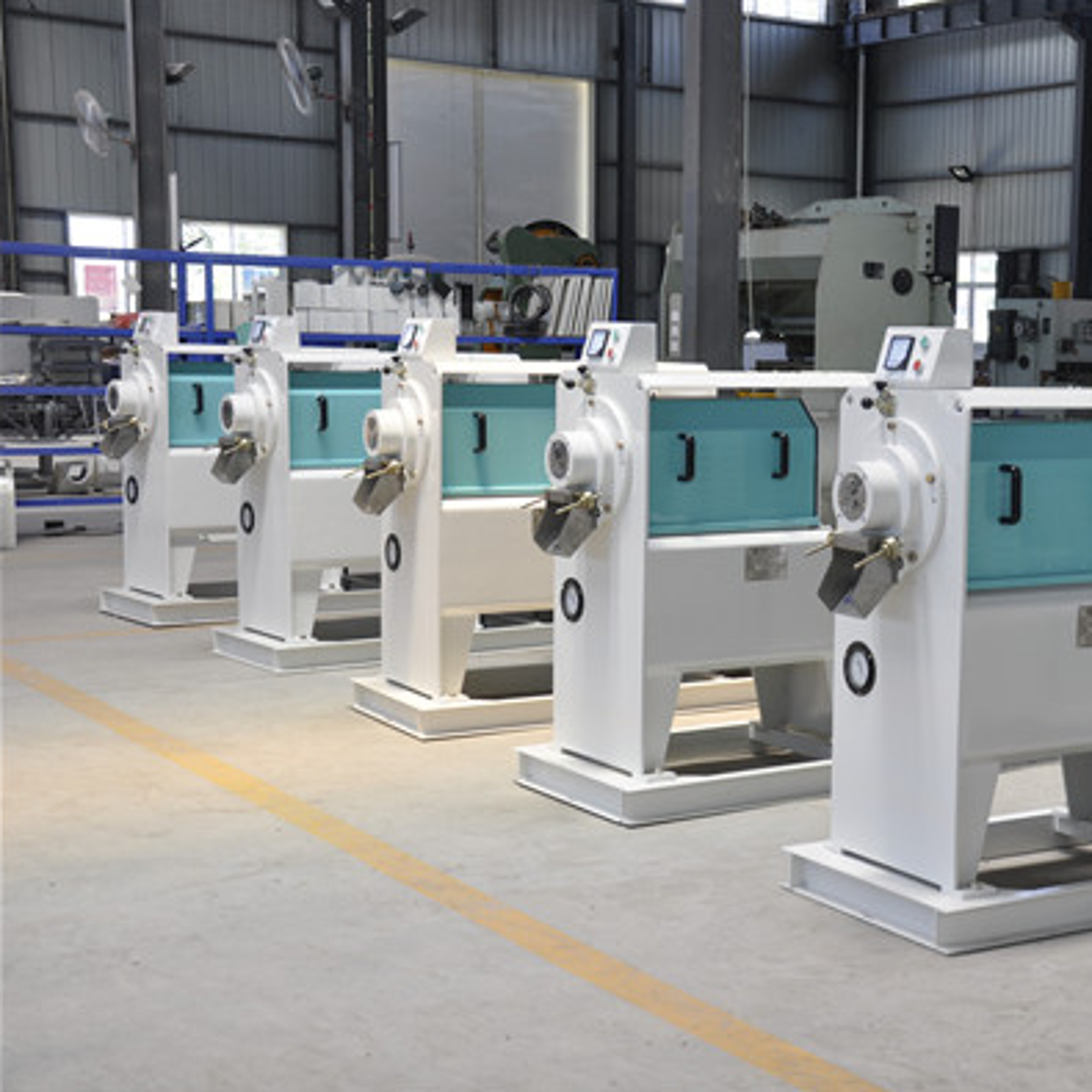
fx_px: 2070
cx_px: 827
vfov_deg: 29.6
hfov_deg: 29.1
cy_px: 545
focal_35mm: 58
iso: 200
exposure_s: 1/50
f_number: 7.1
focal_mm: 30
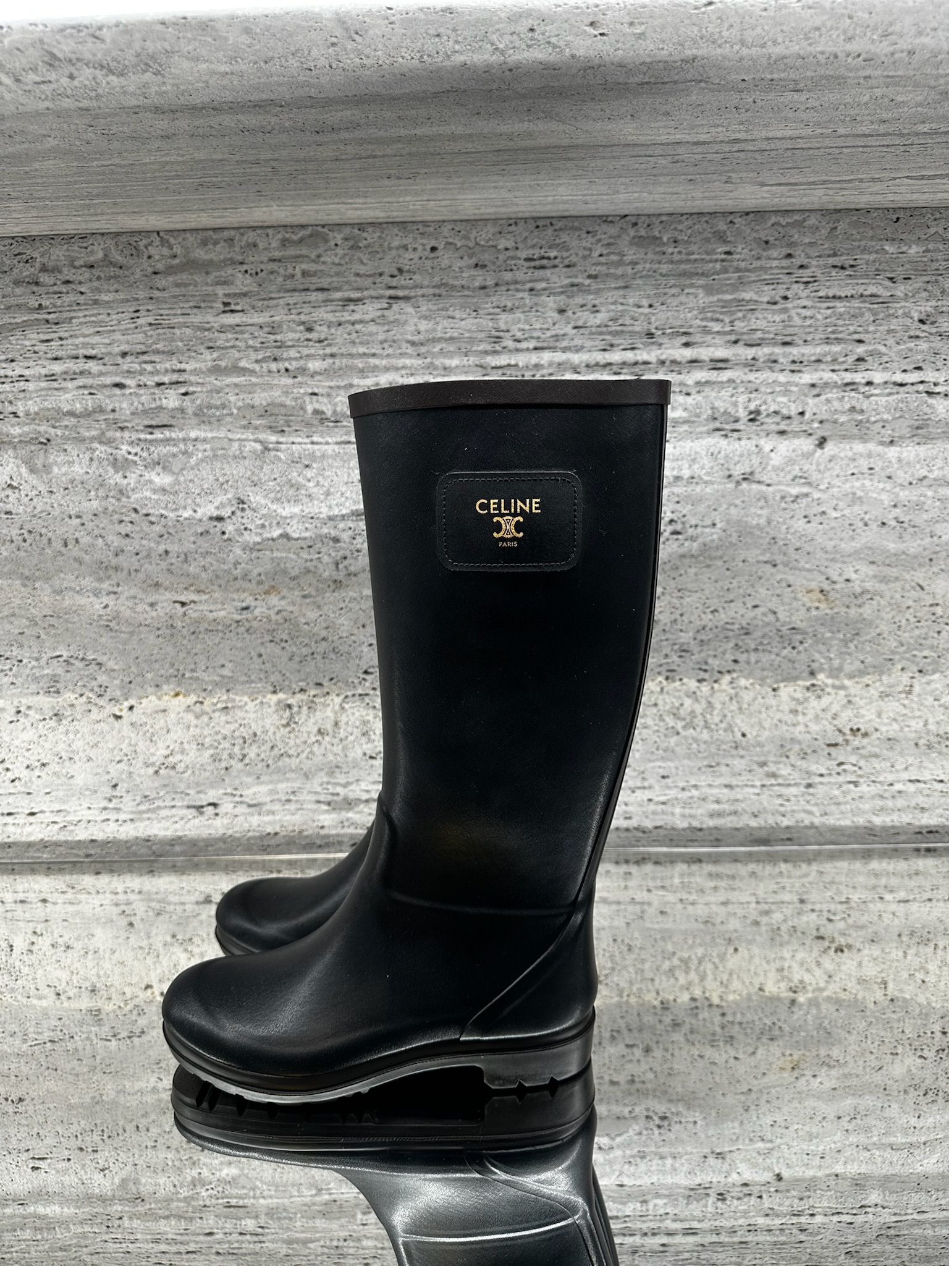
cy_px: 633
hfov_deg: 56.8
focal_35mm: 24
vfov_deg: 71.6
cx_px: 474
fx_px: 877
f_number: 1.78
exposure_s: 1/100
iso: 125
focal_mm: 6.86
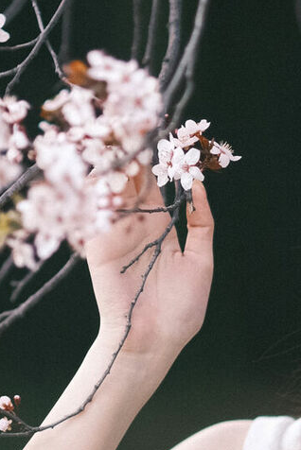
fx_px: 8403
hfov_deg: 2.1
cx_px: 260
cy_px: 396
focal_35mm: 671
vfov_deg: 3.1
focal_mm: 135
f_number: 2
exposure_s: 1/1600
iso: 2000
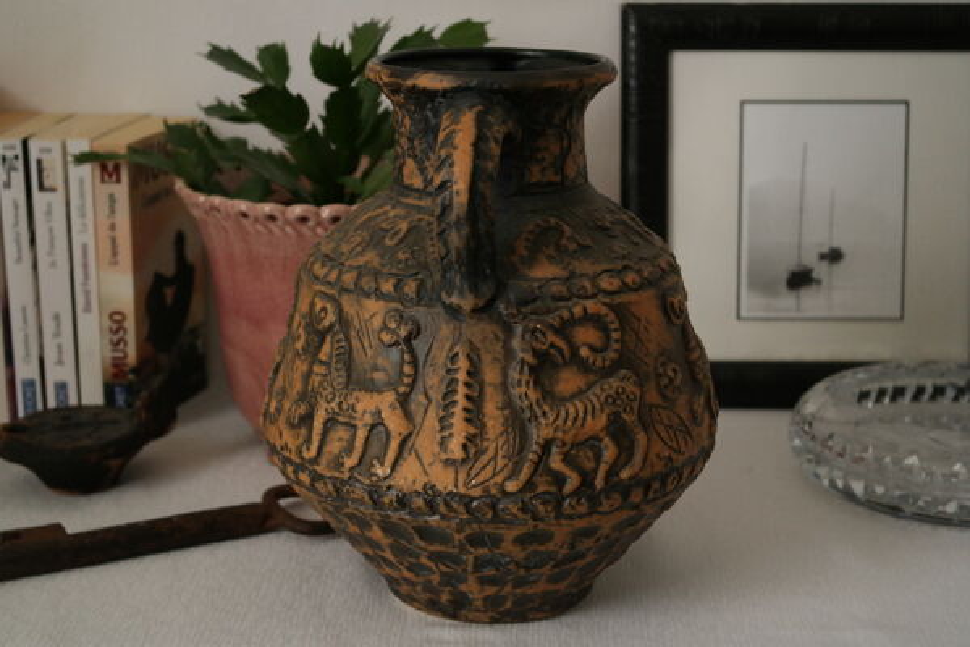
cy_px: 324
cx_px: 485
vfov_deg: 19.7
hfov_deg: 29.2
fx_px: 1859
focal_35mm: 69
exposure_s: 1/30
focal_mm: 45
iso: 1600
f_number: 5.6
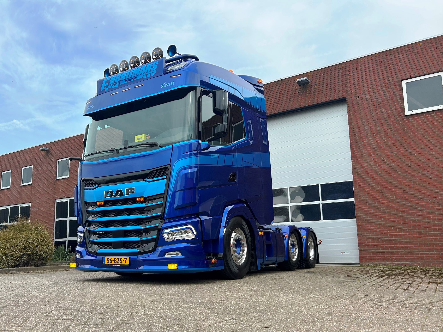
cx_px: 222
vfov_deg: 53.1
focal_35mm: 26
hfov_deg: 67.3
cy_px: 166
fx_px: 333
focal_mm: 5.7
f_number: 1.5
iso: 50
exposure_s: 1/1698
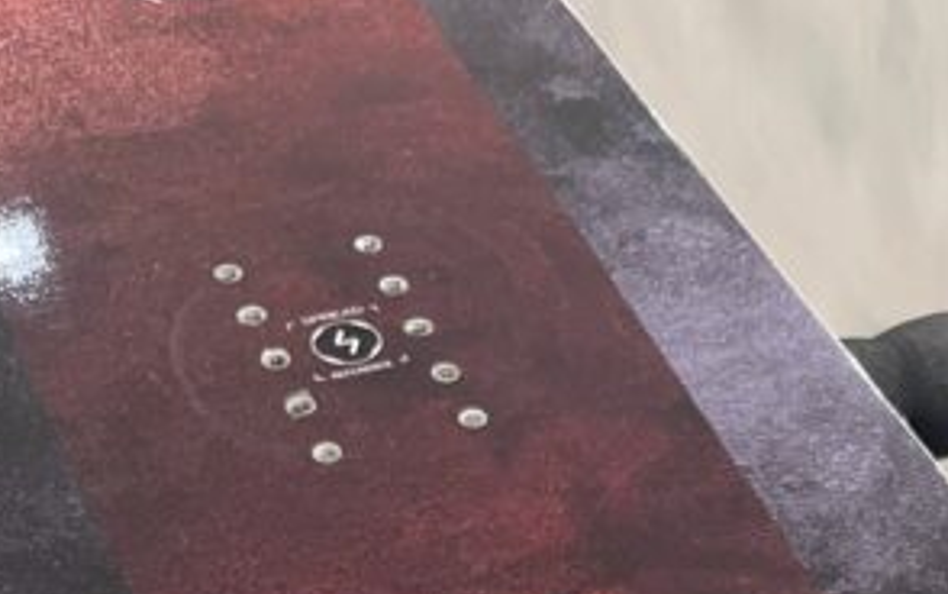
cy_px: 1262
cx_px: 893
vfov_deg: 14.0
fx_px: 1938
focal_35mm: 75
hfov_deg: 26.4
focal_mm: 4.2
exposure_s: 1/50
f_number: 1.6
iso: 100
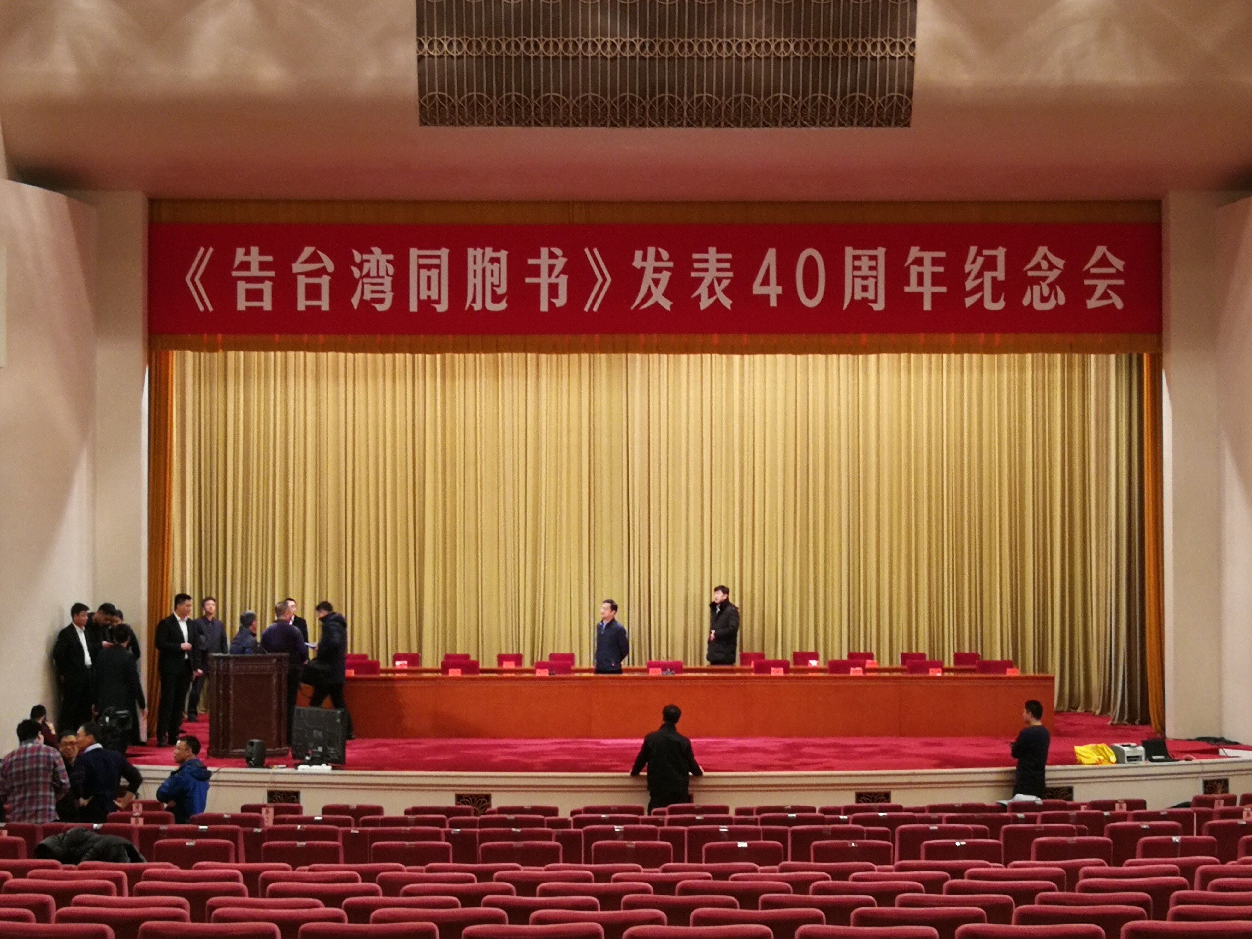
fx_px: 2568
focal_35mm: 71
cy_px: 470
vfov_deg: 20.7
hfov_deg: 27.4
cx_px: 626
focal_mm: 3.95
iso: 250
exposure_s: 1/33.3
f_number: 2.2
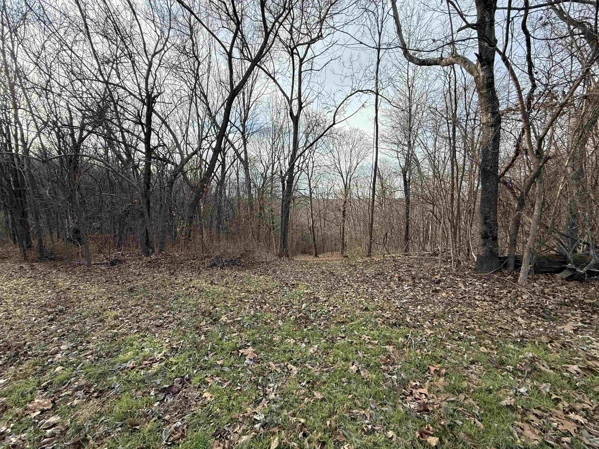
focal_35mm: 14
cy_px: 224
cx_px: 300
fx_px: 242
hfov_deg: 102.1
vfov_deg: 85.7
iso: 64
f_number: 2.2
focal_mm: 2.22
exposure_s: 1/506
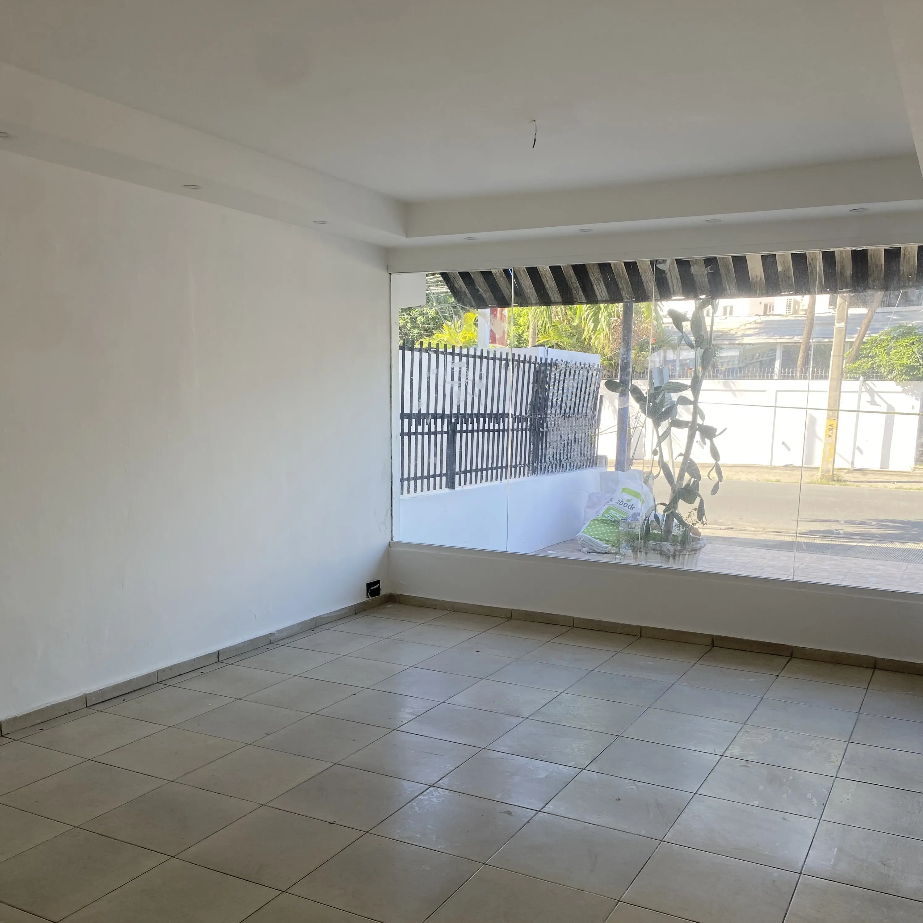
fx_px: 935
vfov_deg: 52.0
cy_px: 570
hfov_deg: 52.5
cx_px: 457
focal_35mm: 31
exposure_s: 1/263
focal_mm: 4.25
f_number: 1.8
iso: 32
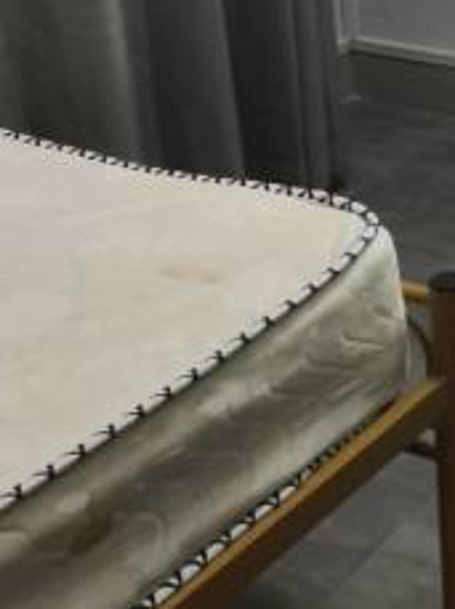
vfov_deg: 22.5
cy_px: 12
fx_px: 1476
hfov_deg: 14.6
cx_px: 894
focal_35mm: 84
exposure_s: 1/50
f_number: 1.8
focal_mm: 4.4
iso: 160
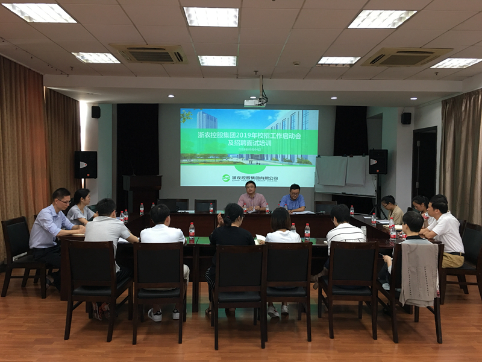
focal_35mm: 29
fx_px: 404
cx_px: 241
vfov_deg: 48.2
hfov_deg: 61.7
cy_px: 181
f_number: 2.2
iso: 64
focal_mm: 4.15
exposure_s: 1/17
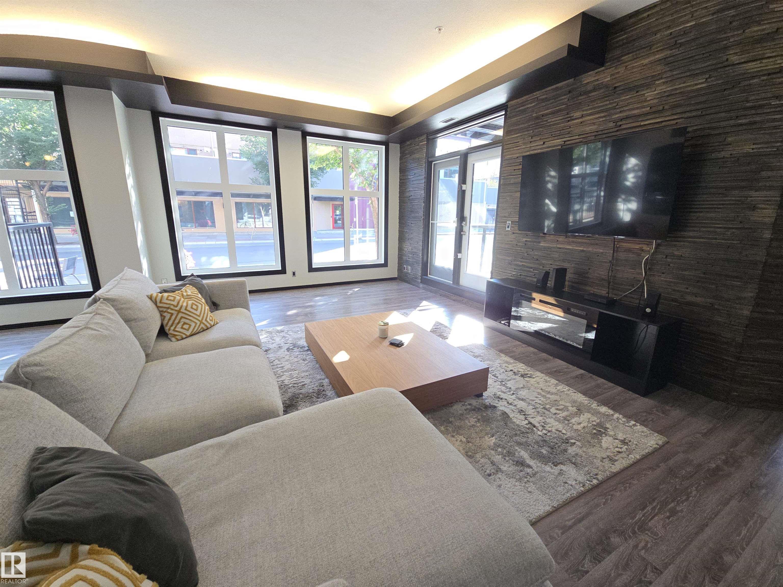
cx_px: 392
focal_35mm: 13
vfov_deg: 89.9
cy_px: 294
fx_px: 294
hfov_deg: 106.2
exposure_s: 1/60
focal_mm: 2.2
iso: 80
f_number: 2.2
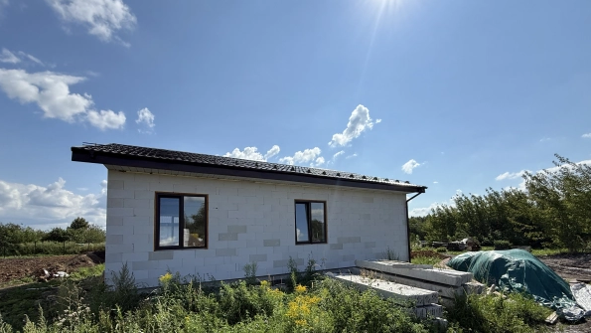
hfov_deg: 99.3
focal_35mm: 16
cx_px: 290
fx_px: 251
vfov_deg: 65.7
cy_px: 217
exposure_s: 1/2841
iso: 50
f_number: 2.2
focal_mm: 2.22
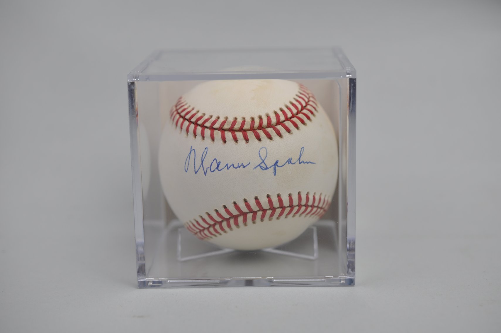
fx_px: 834
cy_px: 166
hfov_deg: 33.4
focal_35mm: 60
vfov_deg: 22.6
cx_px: 250
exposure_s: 1/100
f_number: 5
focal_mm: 40
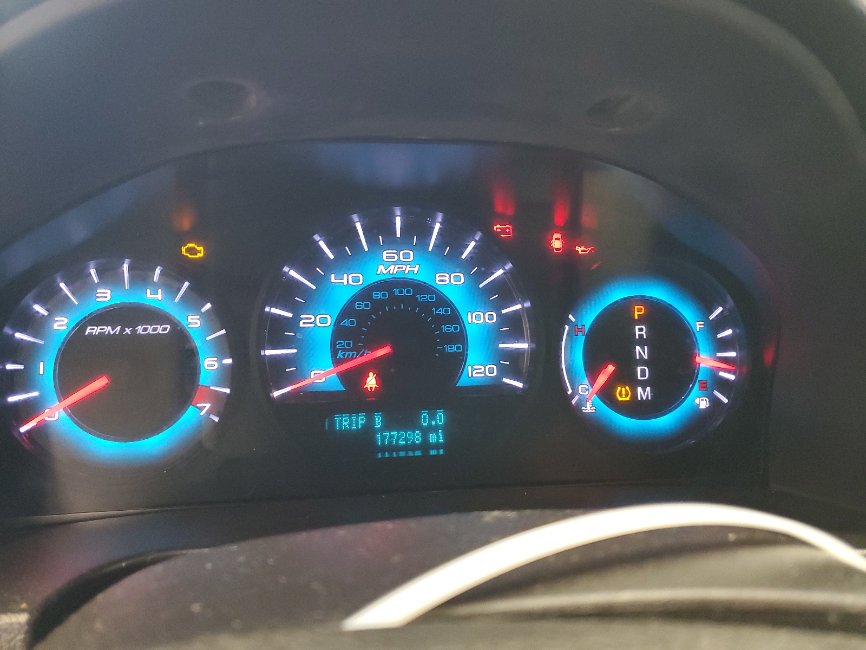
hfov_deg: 67.3
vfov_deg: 53.1
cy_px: 325
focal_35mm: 26
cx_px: 433
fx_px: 650
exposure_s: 1/25
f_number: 1.5
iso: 302
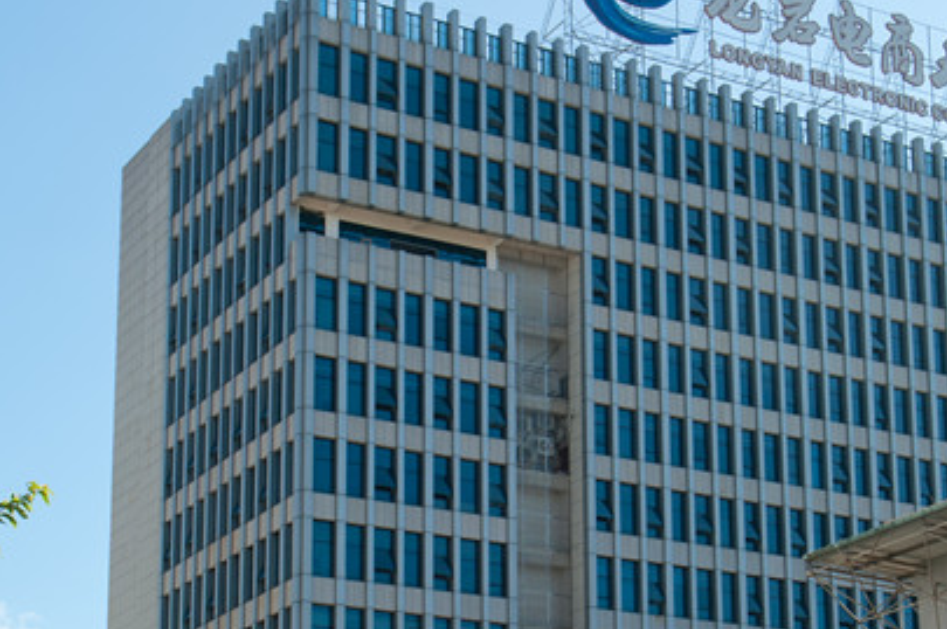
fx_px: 2076
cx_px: 475
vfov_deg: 16.9
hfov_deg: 25.7
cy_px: 588
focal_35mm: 79
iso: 200
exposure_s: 1/200
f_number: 8
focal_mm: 32
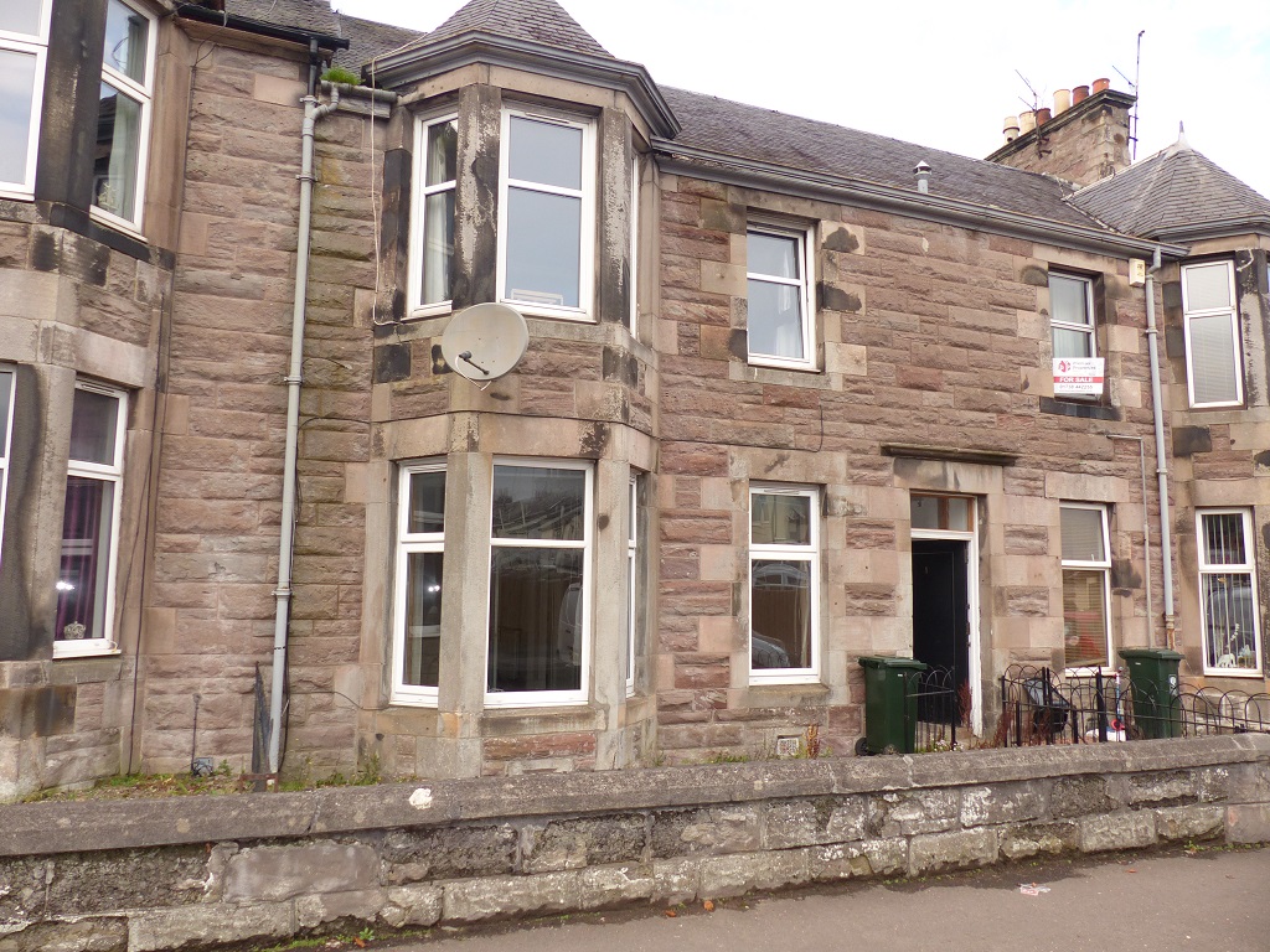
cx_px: 635
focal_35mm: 25
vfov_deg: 54.9
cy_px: 476
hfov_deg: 69.4
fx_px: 917
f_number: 2.8
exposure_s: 1/100
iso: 100
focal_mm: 4.5
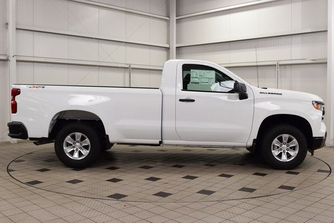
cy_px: 112
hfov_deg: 49.5
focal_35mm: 39
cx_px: 167
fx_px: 362
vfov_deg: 34.2
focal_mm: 26
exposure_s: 1/30
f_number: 7.1
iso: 400
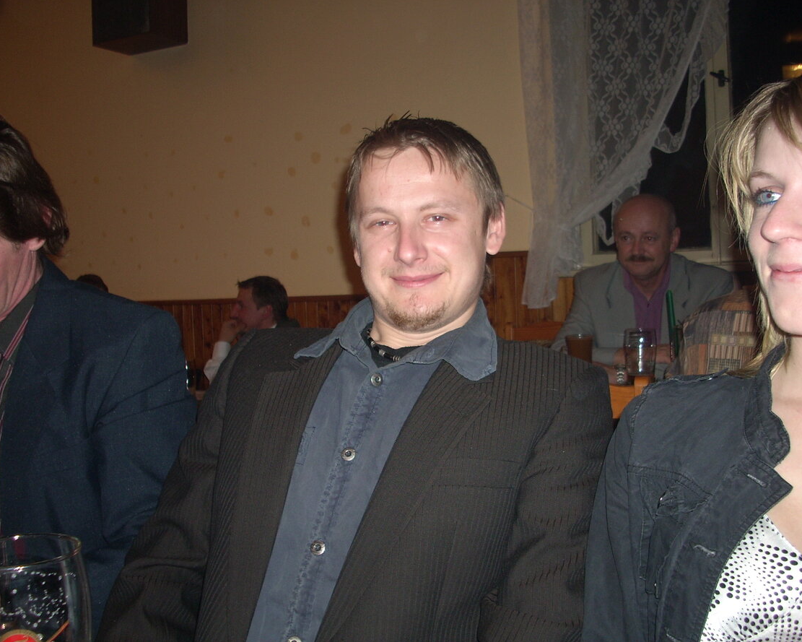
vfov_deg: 38.2
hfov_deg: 46.8
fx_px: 926
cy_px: 318
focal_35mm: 39
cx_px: 416
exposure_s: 1/60
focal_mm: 6.2
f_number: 2.8
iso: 64
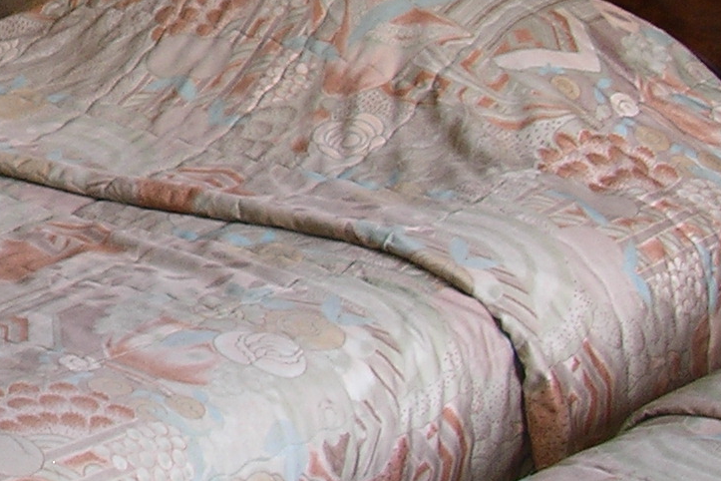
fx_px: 2764
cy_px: -224
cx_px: -458
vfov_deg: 9.7
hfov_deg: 13.7
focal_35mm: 138
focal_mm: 7.8
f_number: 2.8
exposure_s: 1/40
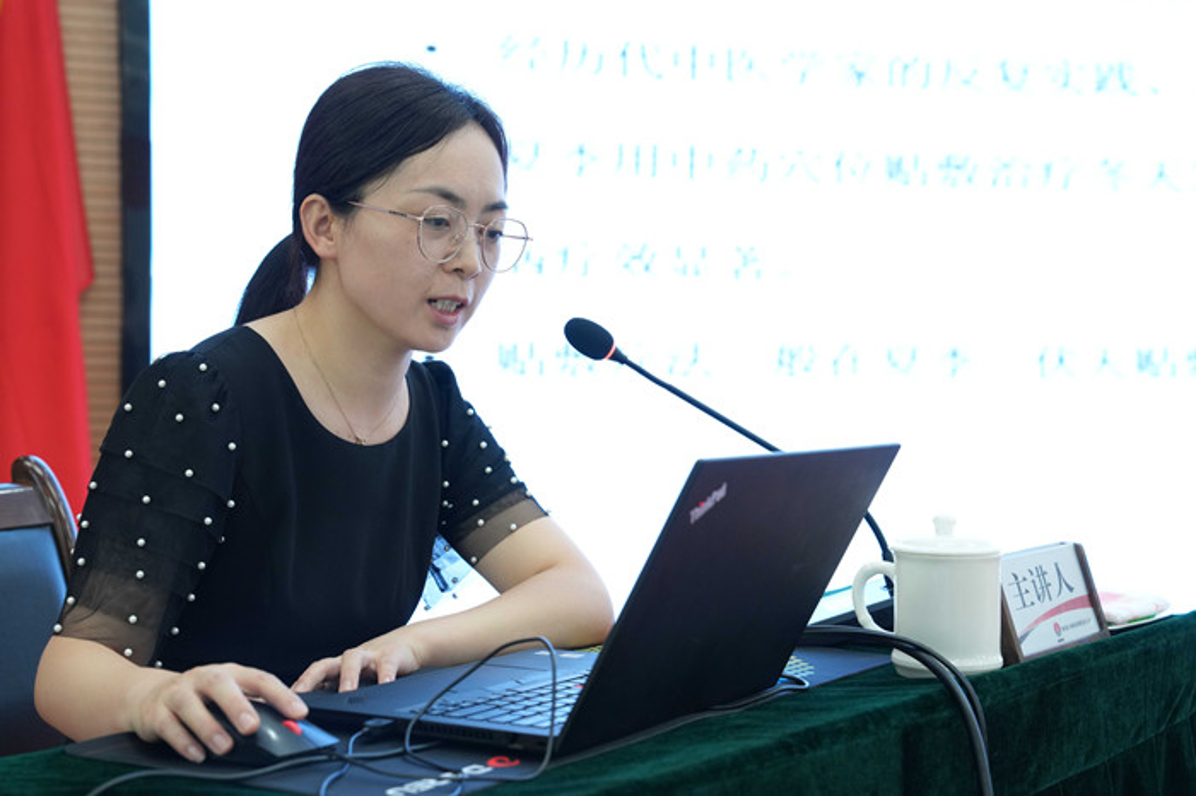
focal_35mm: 58
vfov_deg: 23.4
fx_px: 1926
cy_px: 398
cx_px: 598
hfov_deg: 34.5
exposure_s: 1/100
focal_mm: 58
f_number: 5
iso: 1250
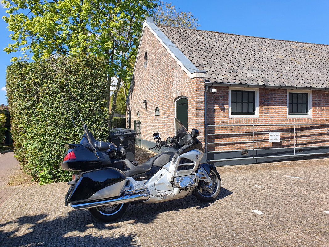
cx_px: 164
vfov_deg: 53.1
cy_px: 124
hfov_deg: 67.3
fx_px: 247
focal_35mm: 26
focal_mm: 4.3
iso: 50
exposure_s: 1/1124
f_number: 2.4
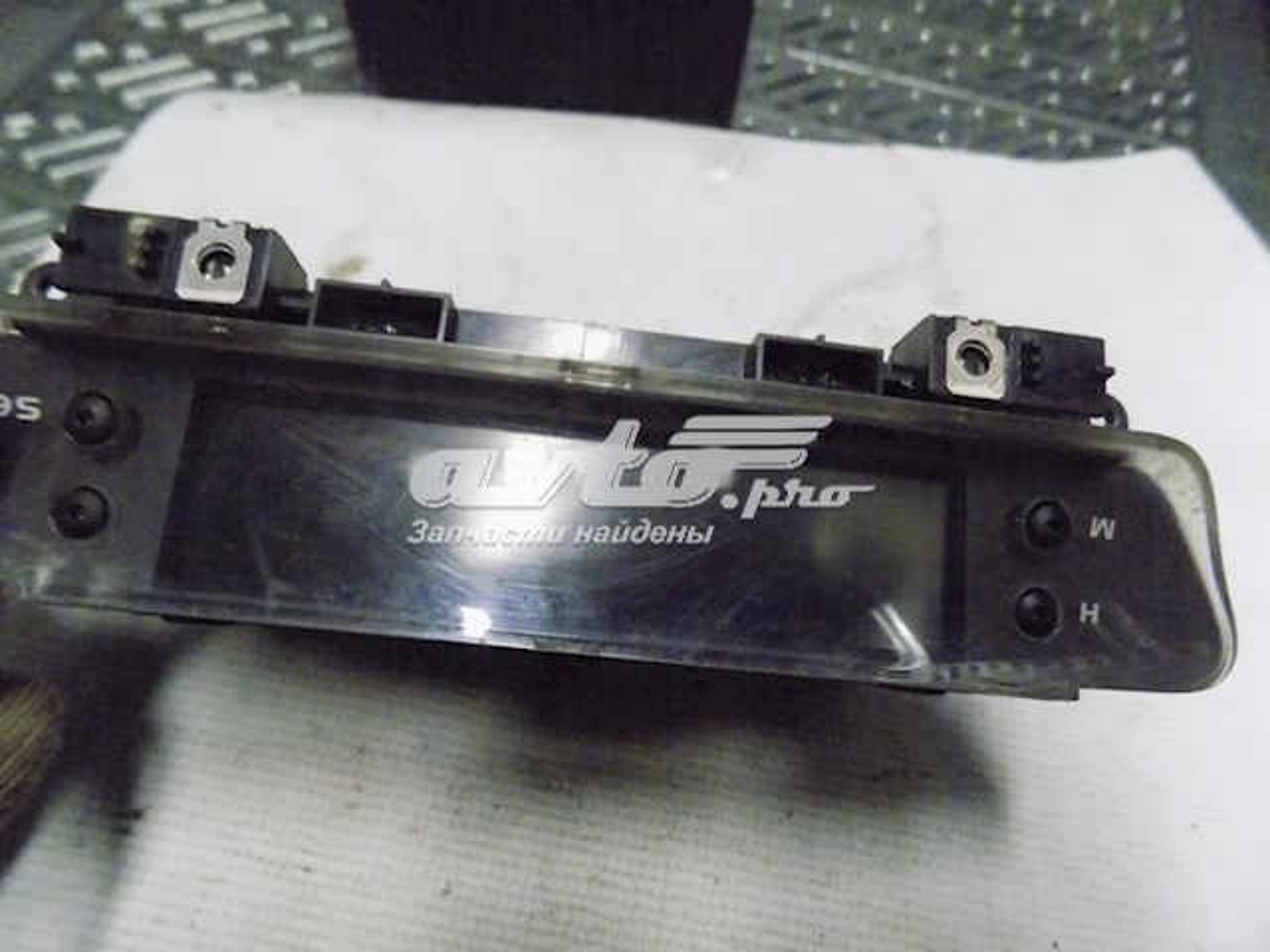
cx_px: 635
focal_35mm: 23
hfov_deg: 73.9
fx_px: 844
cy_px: 476
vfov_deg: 58.9
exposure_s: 1/125
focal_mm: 4
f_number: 3.1
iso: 1400
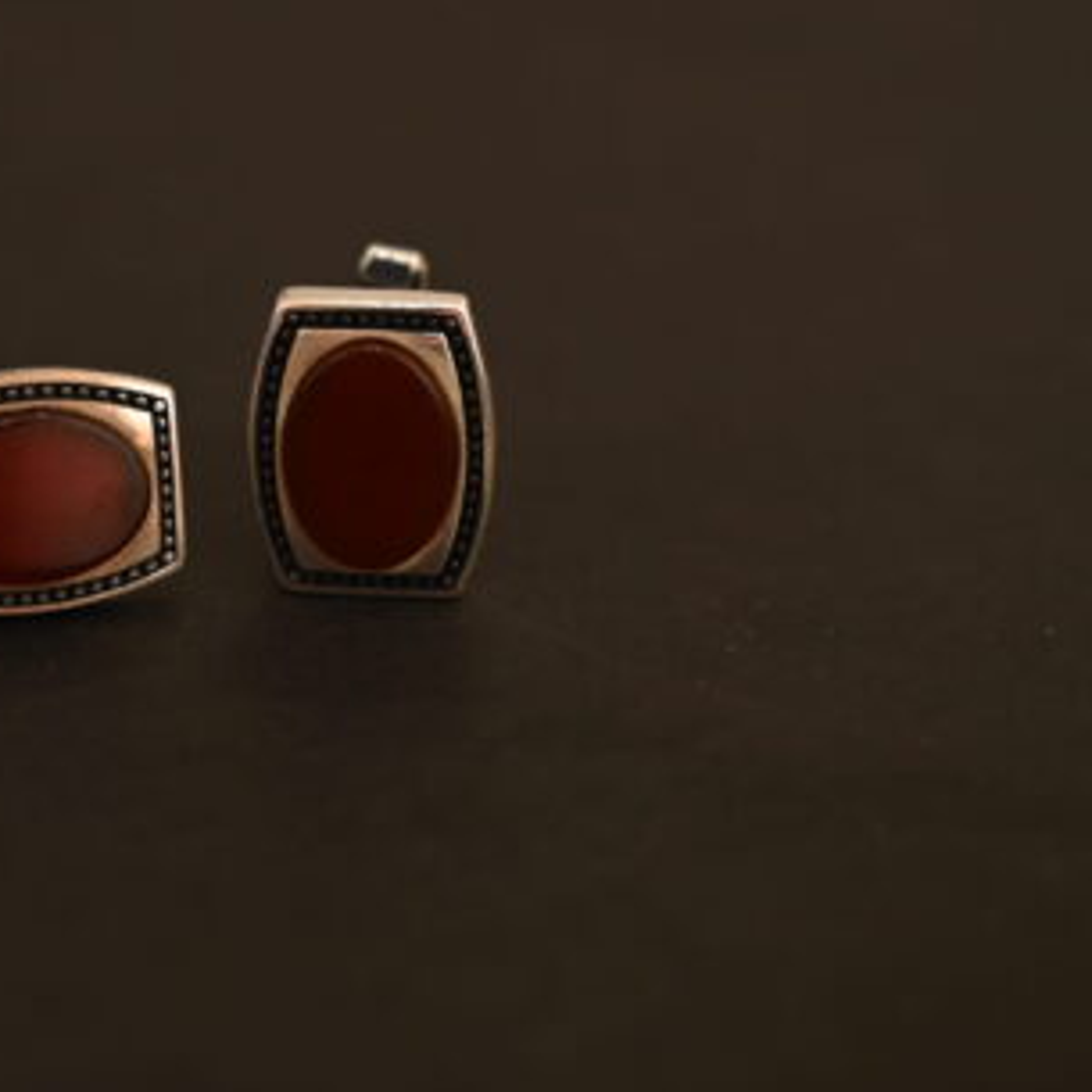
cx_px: 218
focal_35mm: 117
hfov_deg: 14.8
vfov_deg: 14.9
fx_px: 4176
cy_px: 392
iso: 500
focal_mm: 70
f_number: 5.6
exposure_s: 1/125
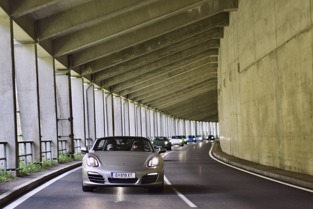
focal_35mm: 105
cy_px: 104
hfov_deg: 19.5
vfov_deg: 13.0
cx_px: 156
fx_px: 913
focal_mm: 70
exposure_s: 1/100
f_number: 2.8
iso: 100
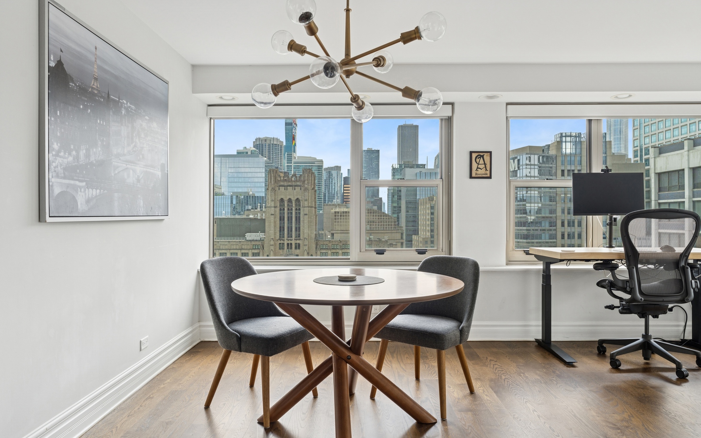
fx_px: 478
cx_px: 348
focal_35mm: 25
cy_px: 229
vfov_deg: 49.3
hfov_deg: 72.5
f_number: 8
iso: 320
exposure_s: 1/100
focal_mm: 24
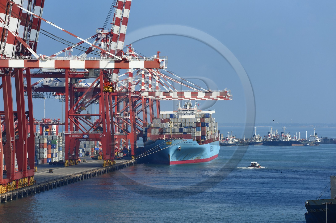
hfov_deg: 10.3
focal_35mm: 200
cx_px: 168
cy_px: 112
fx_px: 1865
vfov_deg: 6.9
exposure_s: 1/250
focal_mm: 200
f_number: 13
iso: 200
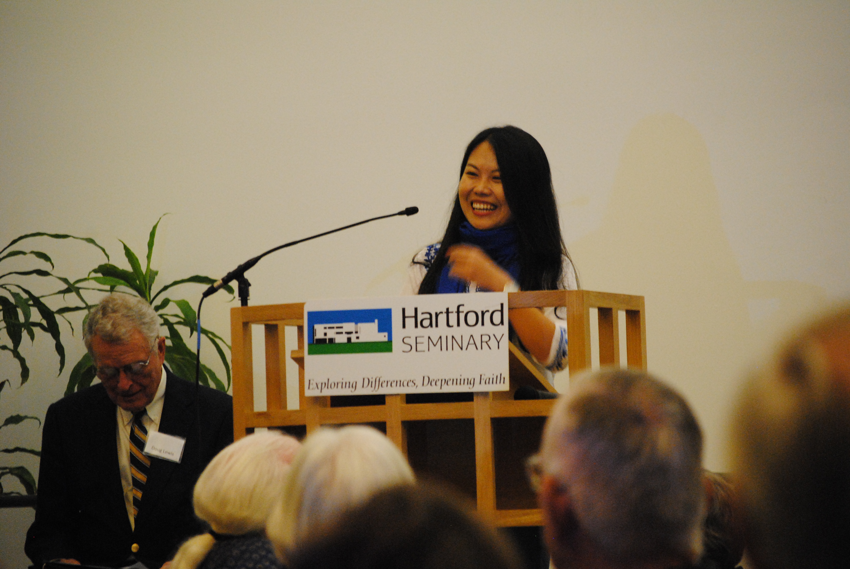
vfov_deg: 8.3
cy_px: 284
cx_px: 425
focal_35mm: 165
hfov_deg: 12.4
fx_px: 3900
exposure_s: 1/60
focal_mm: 110
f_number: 4.5
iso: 1600
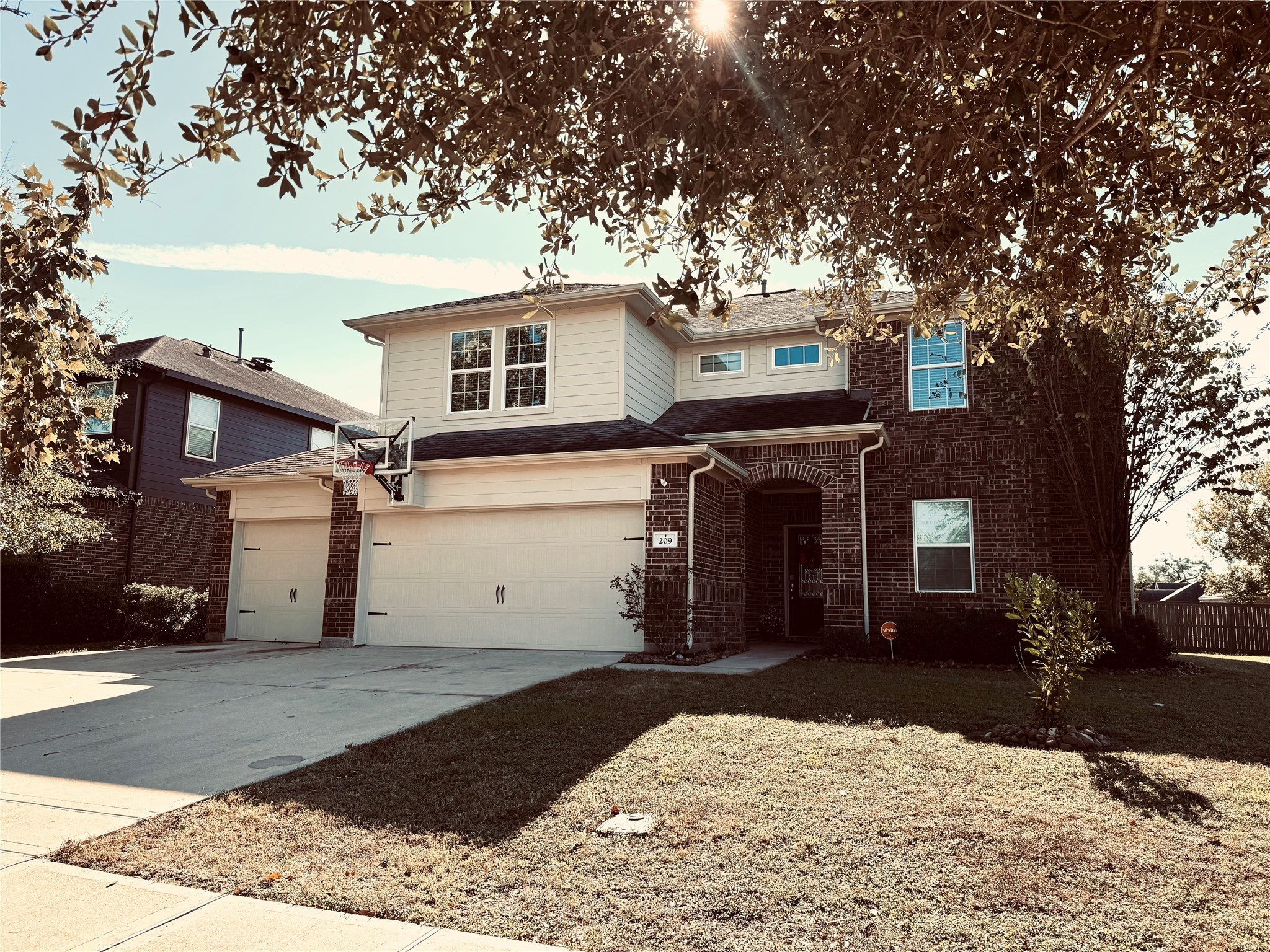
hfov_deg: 71.6
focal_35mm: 24
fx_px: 881
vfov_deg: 56.8
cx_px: 635
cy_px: 476
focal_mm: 6.76
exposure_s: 1/2415
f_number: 1.78
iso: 80
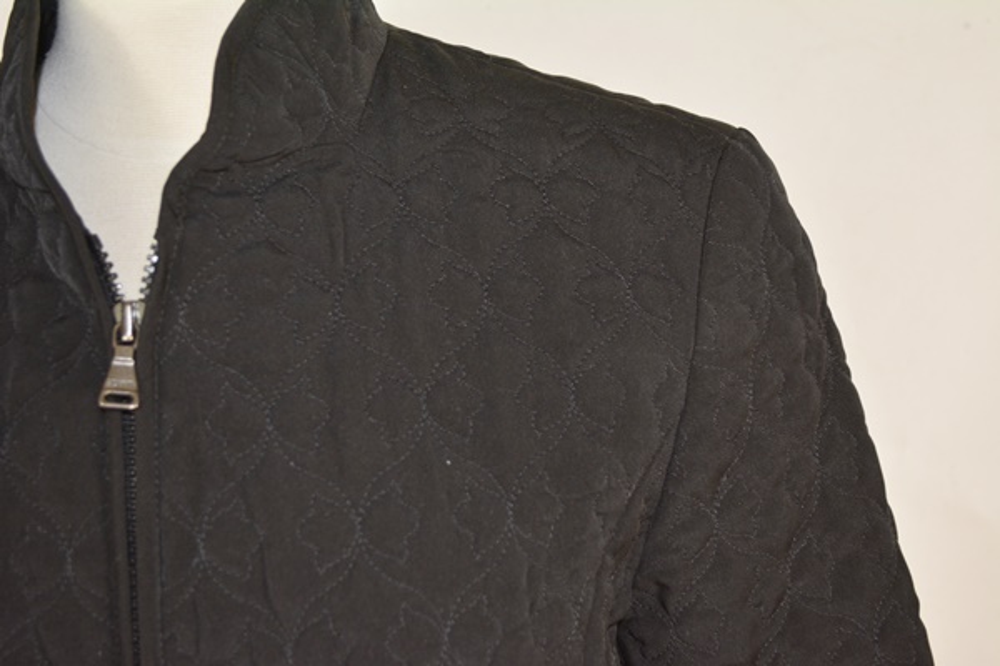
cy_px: 333
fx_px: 1500
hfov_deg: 36.9
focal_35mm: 54
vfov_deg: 25.1
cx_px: 500
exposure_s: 1/60
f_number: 5
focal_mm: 36
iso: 720
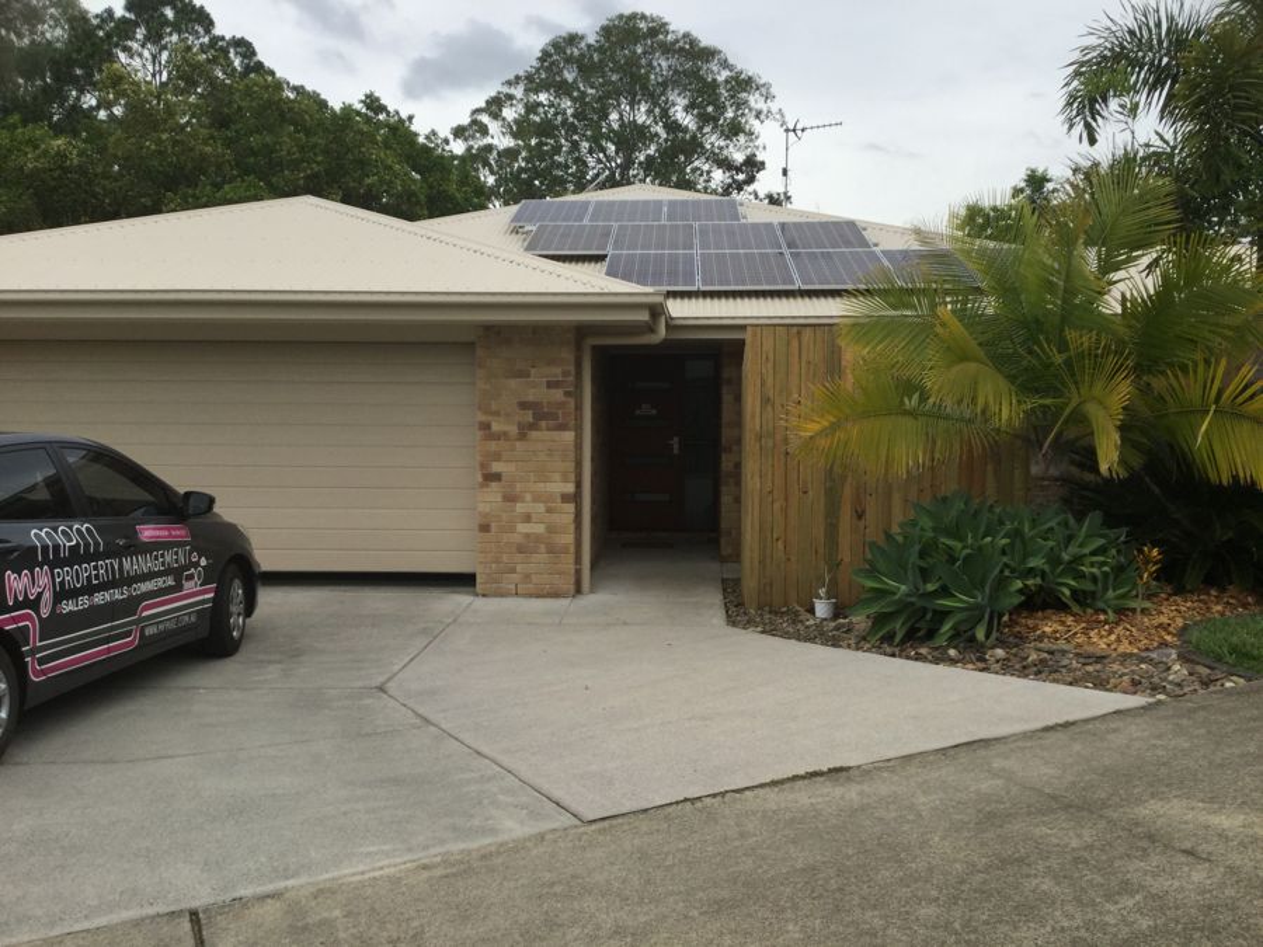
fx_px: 1131
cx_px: 632
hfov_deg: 58.4
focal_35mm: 31
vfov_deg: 45.4
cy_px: 474
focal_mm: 3.3
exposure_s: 1/1235
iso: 25
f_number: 2.4
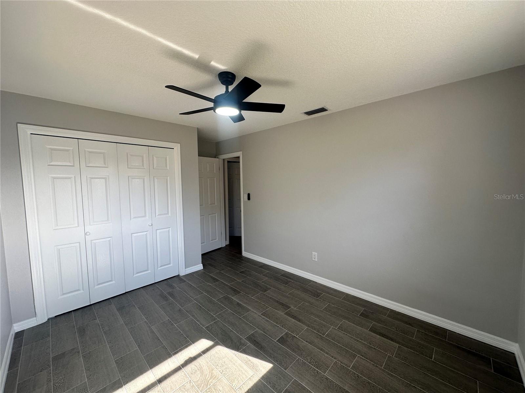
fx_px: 212
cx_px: 262
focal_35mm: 14
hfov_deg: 102.1
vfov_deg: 85.7
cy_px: 196
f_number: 2.2
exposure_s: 1/99
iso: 80
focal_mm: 2.22
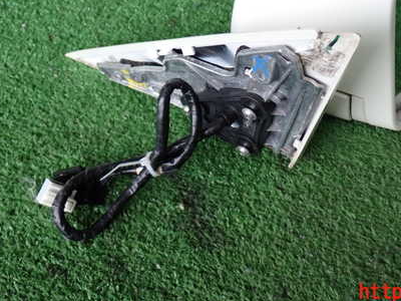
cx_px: 285
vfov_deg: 25.4
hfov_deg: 33.3
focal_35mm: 57
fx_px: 660
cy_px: 79
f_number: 2.7
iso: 200
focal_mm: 6.83
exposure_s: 1/80
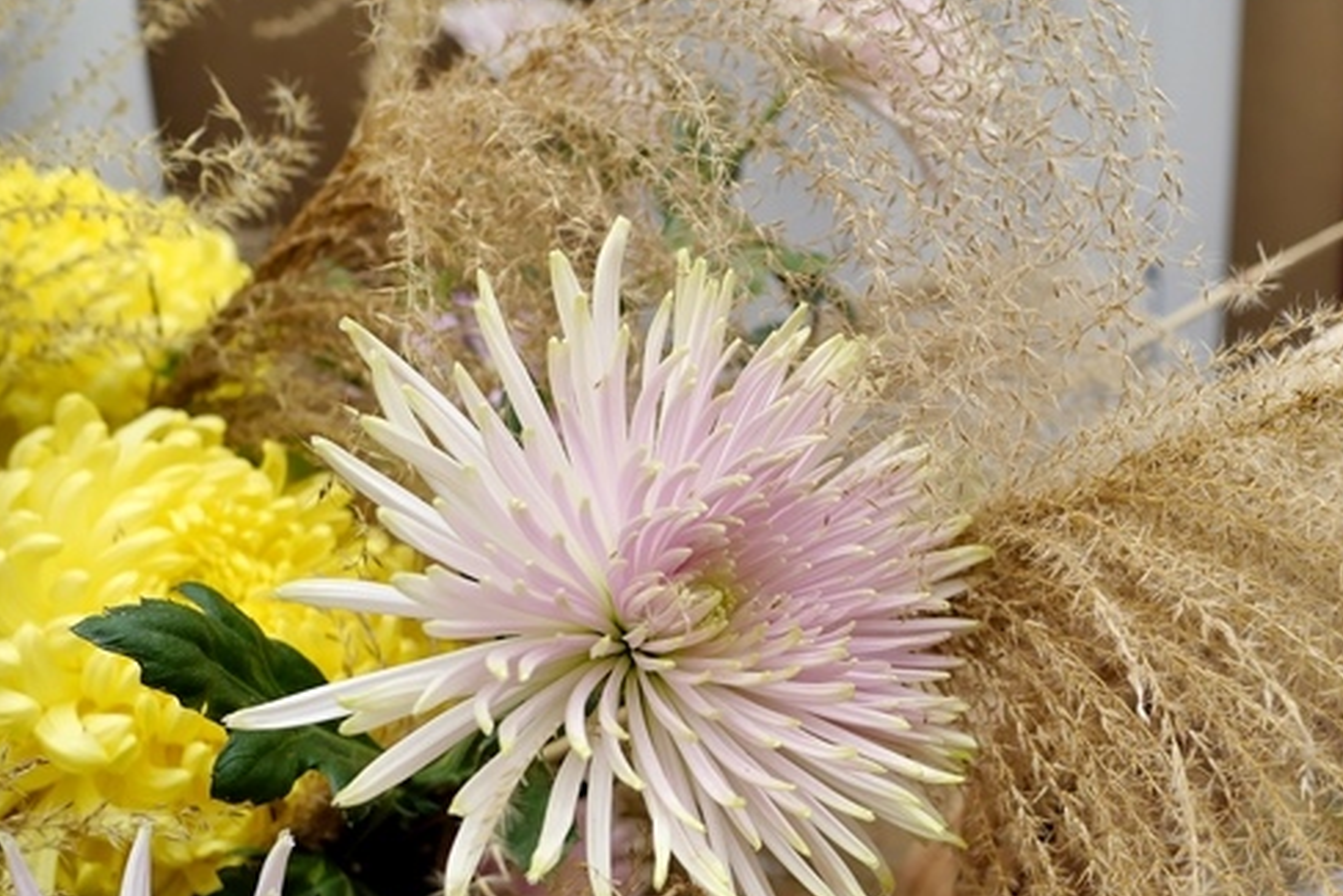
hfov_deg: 46.9
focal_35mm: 41
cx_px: 855
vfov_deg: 32.3
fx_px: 1530
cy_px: 622
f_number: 3.2
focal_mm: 15
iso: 160
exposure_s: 1/125
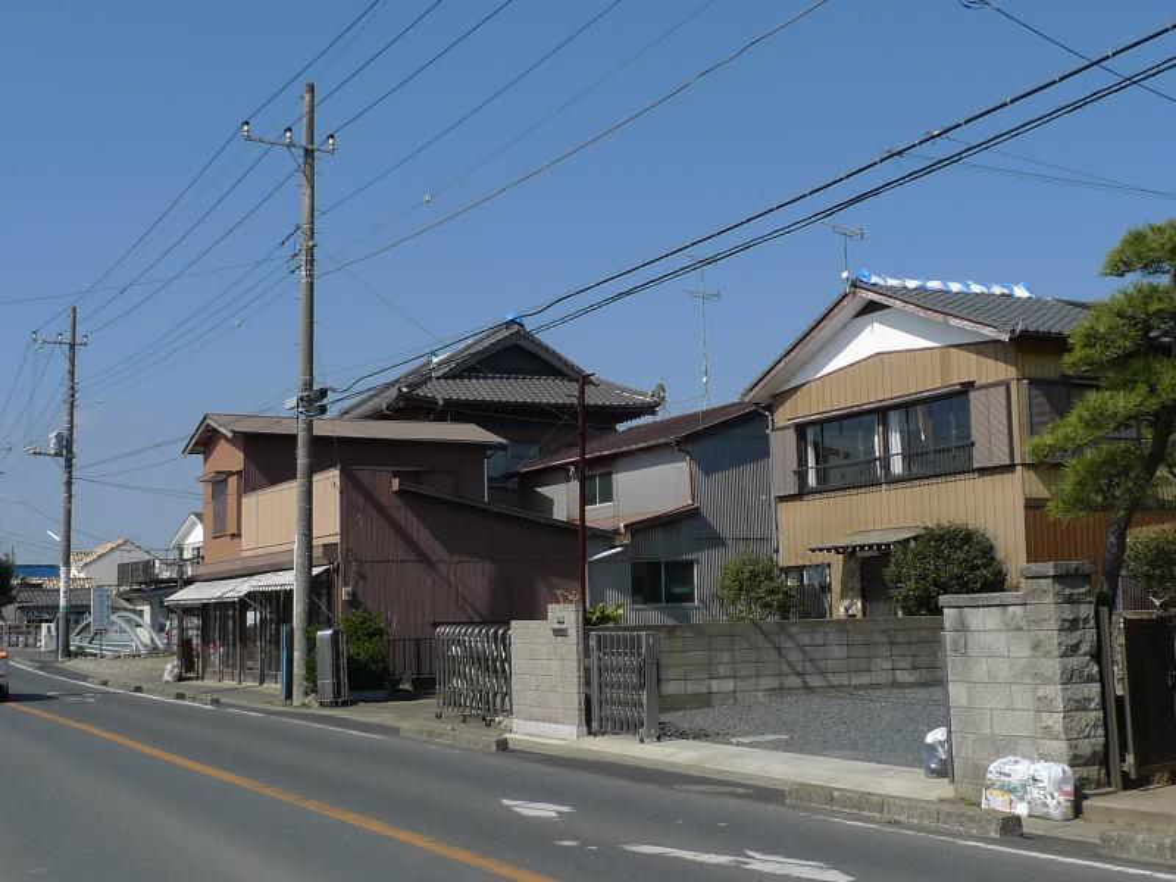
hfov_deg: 40.4
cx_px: 588
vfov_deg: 30.9
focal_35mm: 47
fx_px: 1597
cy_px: 441
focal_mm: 5.4
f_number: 4.5
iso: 80
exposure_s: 1/1000
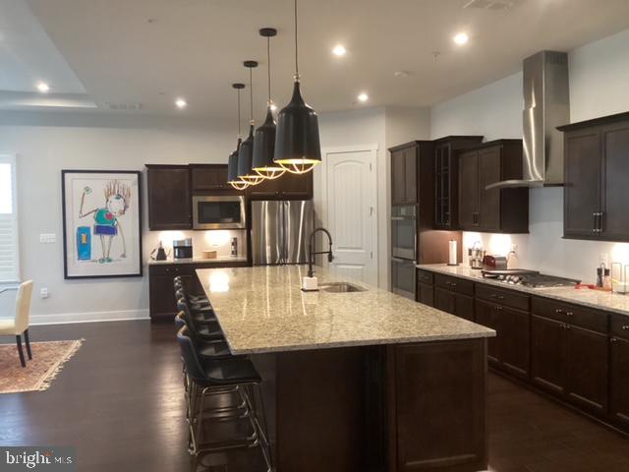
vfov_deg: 45.4
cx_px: 314
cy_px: 236
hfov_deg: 58.4
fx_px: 563
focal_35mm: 31
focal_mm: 3.3
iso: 250
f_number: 2.4
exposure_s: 1/60
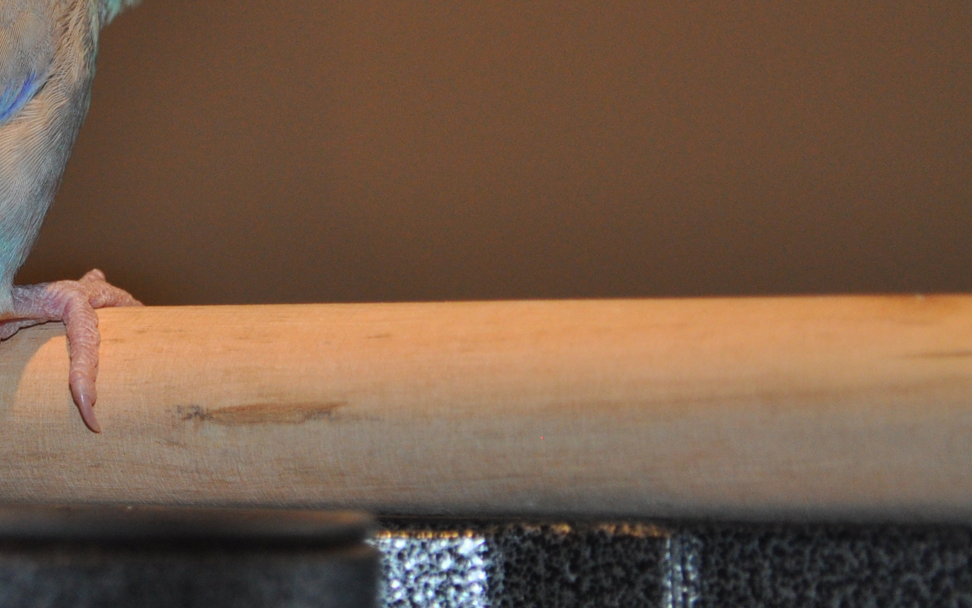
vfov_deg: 6.9
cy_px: 176
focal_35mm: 191
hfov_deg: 10.8
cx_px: -127
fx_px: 5063
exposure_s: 1/60
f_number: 5.6
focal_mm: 55
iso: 640
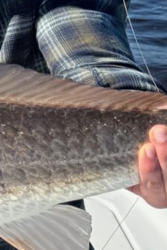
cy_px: 40
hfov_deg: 8.1
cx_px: -326
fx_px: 1015
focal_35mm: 146
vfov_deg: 14.0
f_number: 1.78
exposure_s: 1/5348
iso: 80
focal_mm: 6.76
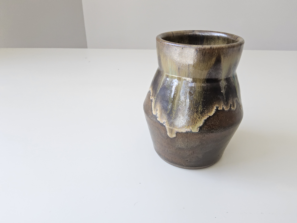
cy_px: 112
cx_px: 148
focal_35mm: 23
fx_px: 197
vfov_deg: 58.9
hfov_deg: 73.9
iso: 320
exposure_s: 1/120
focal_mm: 3.08
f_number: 2
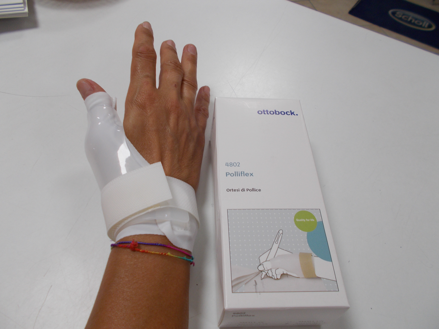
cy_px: 164
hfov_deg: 67.3
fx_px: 330
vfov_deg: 53.1
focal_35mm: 26
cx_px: 220
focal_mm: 4.6
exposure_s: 1/25
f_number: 3.2
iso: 100
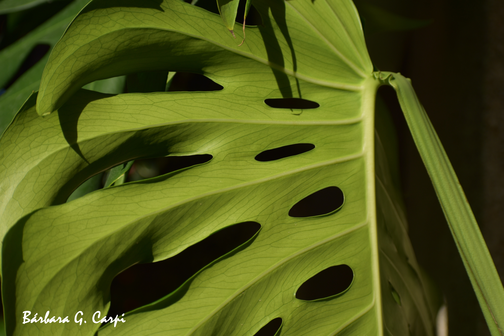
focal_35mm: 105
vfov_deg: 13.0
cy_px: 168
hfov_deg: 19.5
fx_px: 1470
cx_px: 252
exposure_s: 1/640
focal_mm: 70
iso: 100
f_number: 4.5
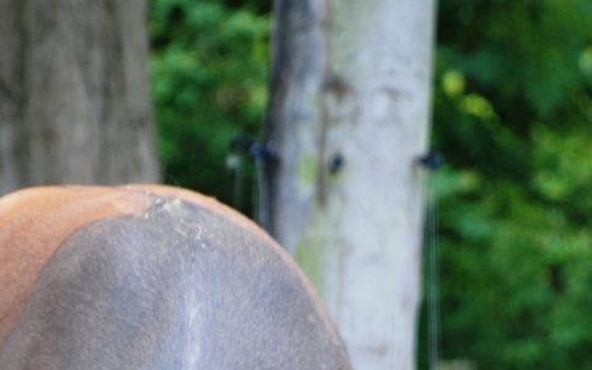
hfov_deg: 3.3
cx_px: 179
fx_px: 10123
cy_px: 526
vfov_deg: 2.1
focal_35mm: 627
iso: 400
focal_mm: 195
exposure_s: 1/125
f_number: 5
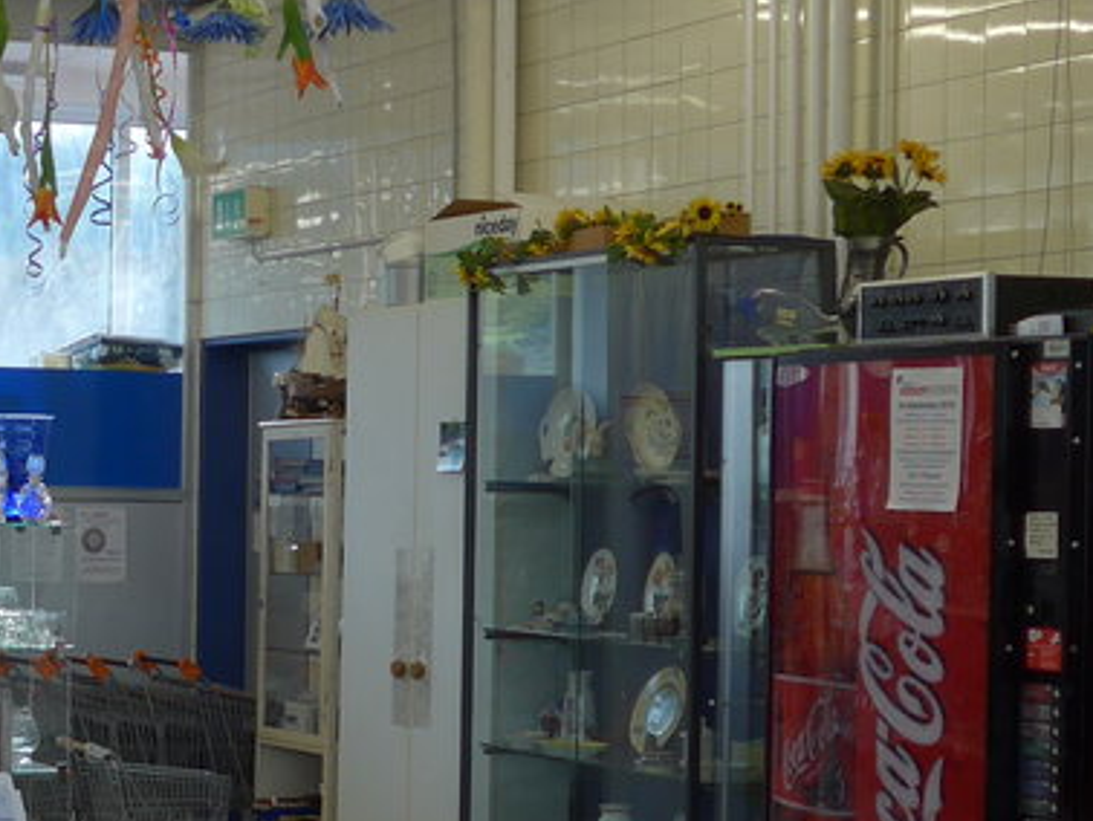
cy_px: 512
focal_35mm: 92
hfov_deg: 20.4
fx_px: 2907
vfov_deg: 16.1
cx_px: -72
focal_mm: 6
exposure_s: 1/80
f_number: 2
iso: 80
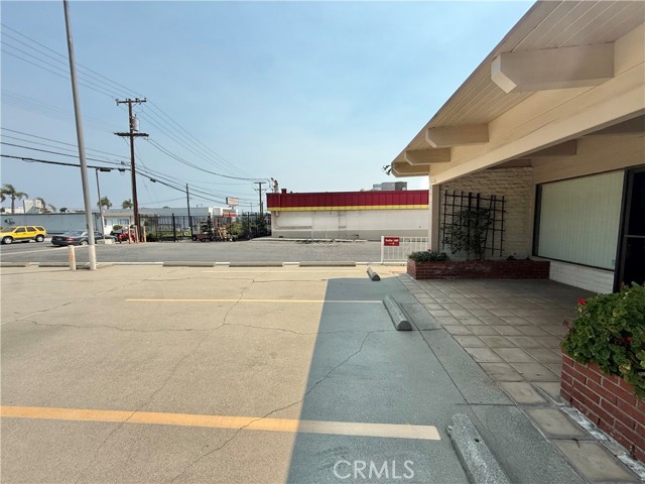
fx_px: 261
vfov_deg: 85.7
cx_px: 322
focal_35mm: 14
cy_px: 242
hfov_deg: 102.1
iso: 50
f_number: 2.2
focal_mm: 2.22
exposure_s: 1/2976
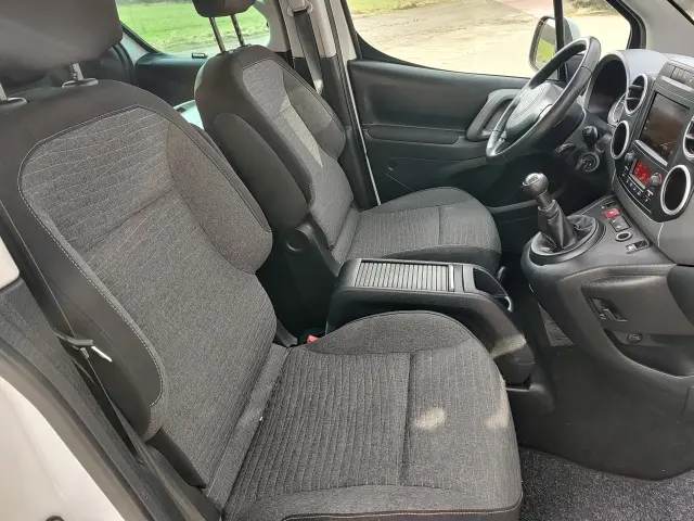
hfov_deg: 73.9
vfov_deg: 58.9
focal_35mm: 23
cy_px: 260
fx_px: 461
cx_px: 347
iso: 100
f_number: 1.8
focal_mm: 5.56
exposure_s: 1/122
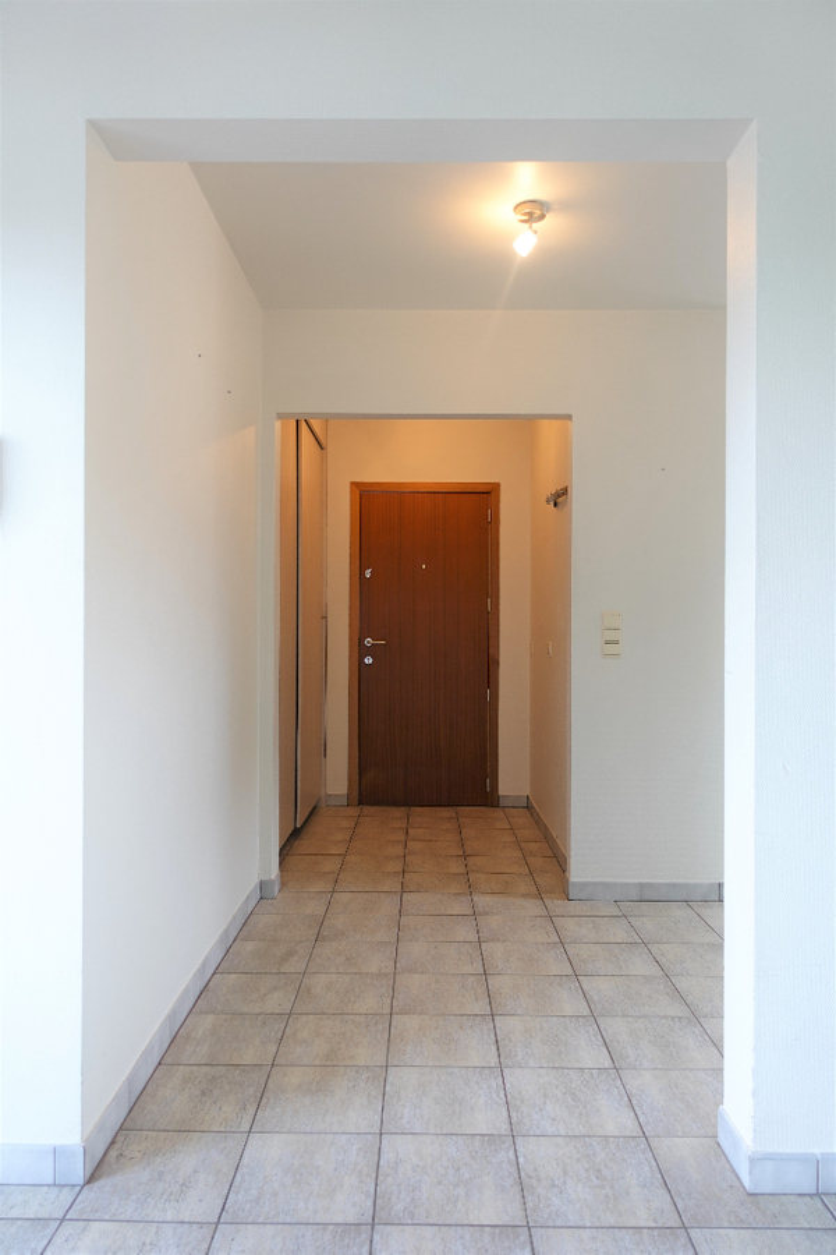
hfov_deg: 53.1
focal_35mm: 24
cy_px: 628
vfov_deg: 73.7
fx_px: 836
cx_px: 418
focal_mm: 8.8
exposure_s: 1/30
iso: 125
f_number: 2.2
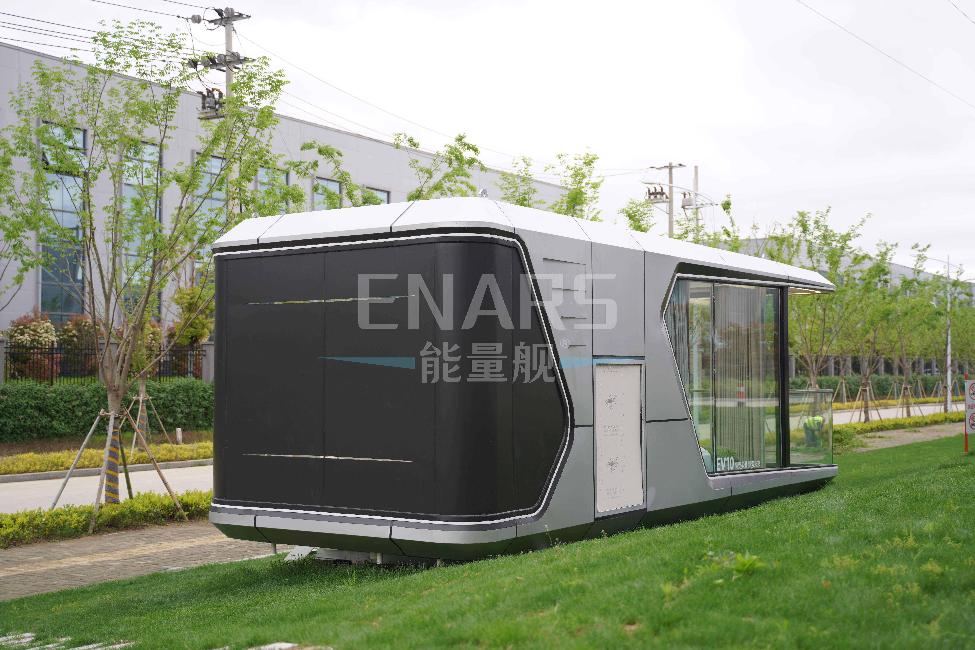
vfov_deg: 28.7
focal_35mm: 47
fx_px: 1273
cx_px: 488
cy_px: 325
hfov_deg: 41.9
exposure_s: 1/100
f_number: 2.8
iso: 160
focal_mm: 47
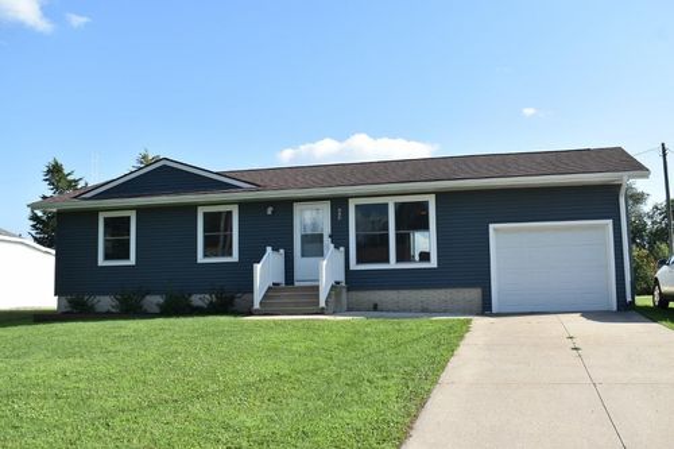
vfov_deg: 36.8
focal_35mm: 36
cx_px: 337
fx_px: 674
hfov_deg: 53.1
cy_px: 224
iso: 125
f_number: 8
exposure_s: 1/250
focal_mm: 24
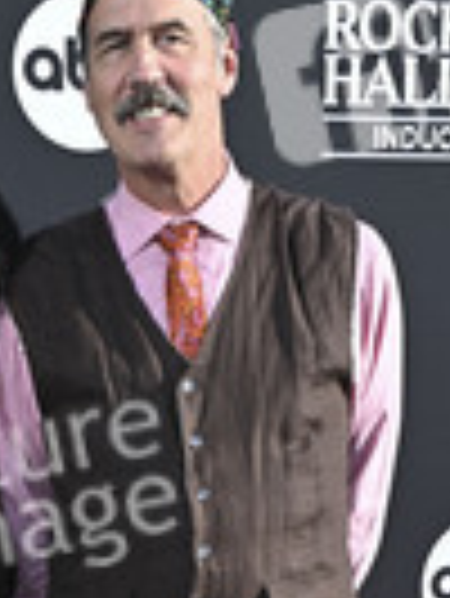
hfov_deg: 14.2
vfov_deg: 17.9
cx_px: 76
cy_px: 733
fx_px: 1800
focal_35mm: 104
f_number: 9
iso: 250
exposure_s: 1/320
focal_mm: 36
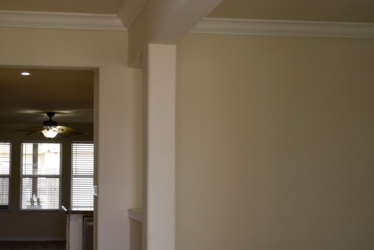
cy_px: 128
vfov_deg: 23.4
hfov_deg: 33.8
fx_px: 603
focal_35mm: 58
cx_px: 99
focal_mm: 35
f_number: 4.5
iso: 125
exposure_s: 1/60
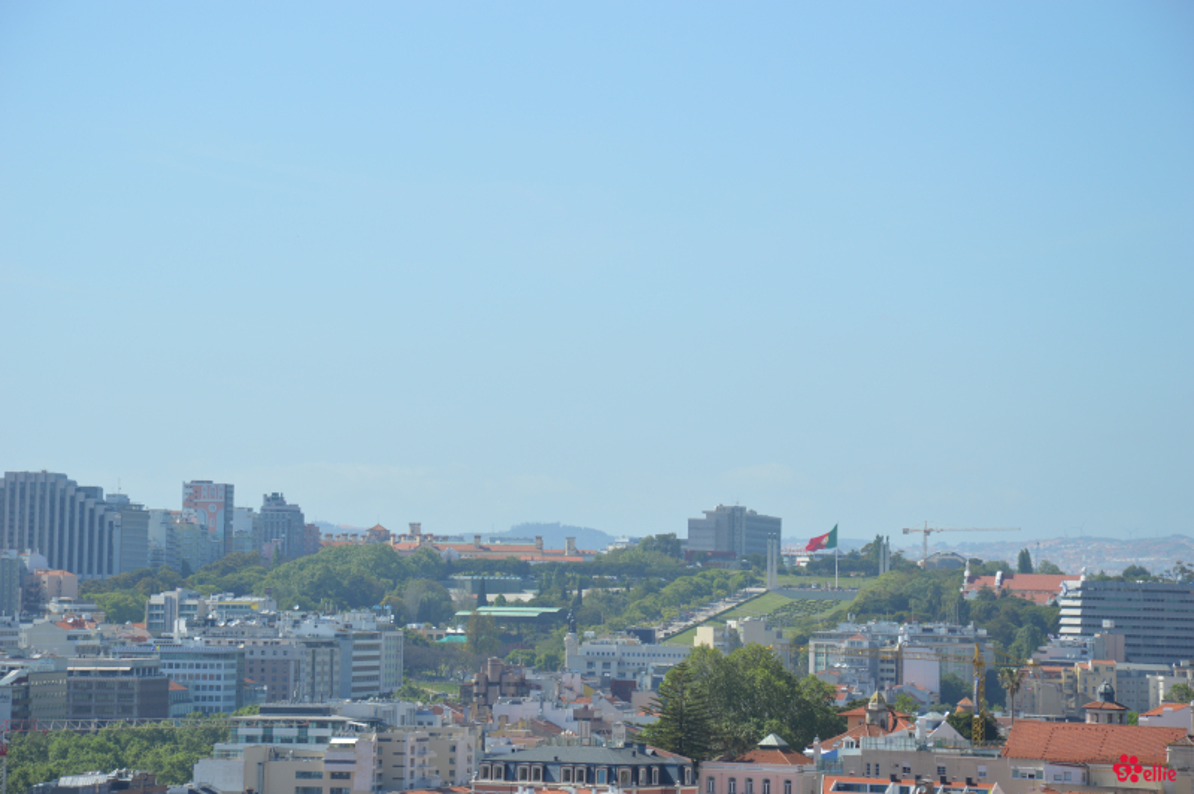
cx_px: 597
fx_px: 5219
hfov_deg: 13.1
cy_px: 397
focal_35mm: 158
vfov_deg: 8.7
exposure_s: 1/250
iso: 100
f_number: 8
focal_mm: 105
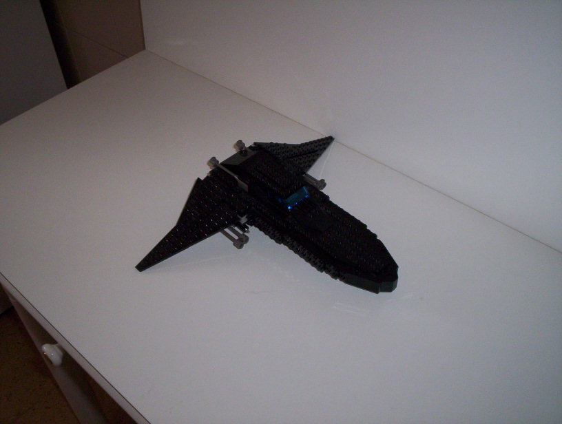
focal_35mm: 38
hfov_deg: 48.9
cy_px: 212
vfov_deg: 37.9
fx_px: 618
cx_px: 281
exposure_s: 1/60
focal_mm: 4.99
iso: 140
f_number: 4.5
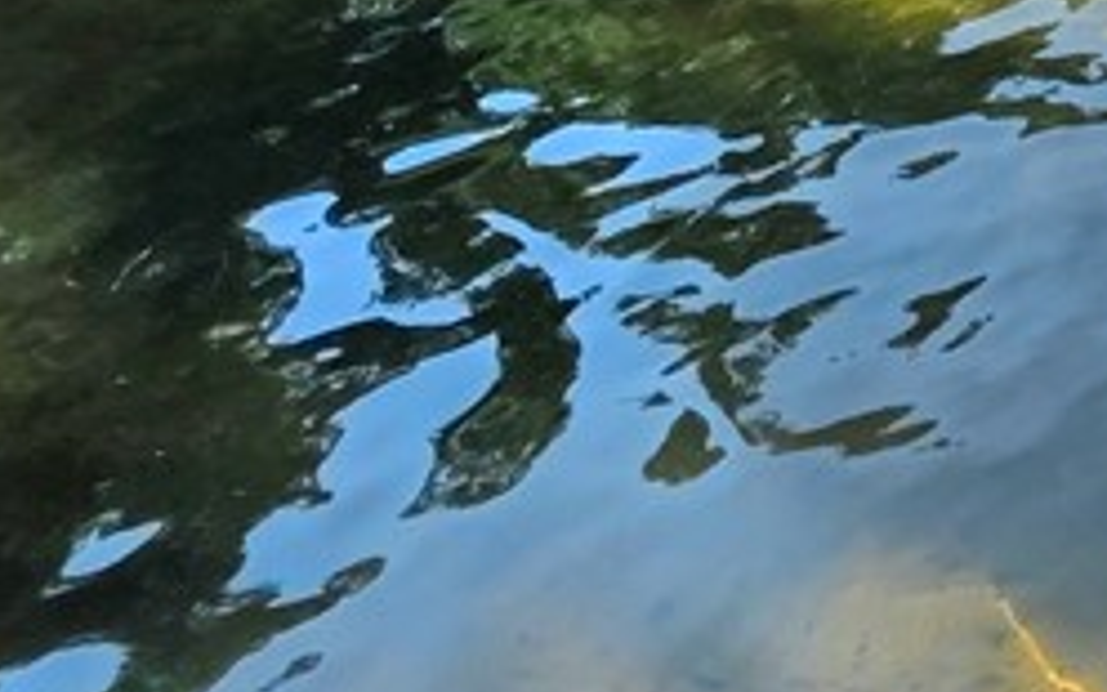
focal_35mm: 57
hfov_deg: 27.8
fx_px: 1720
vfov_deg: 21.4
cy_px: -94
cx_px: 1531
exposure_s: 1/588
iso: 20
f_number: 1.9
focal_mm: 2.2
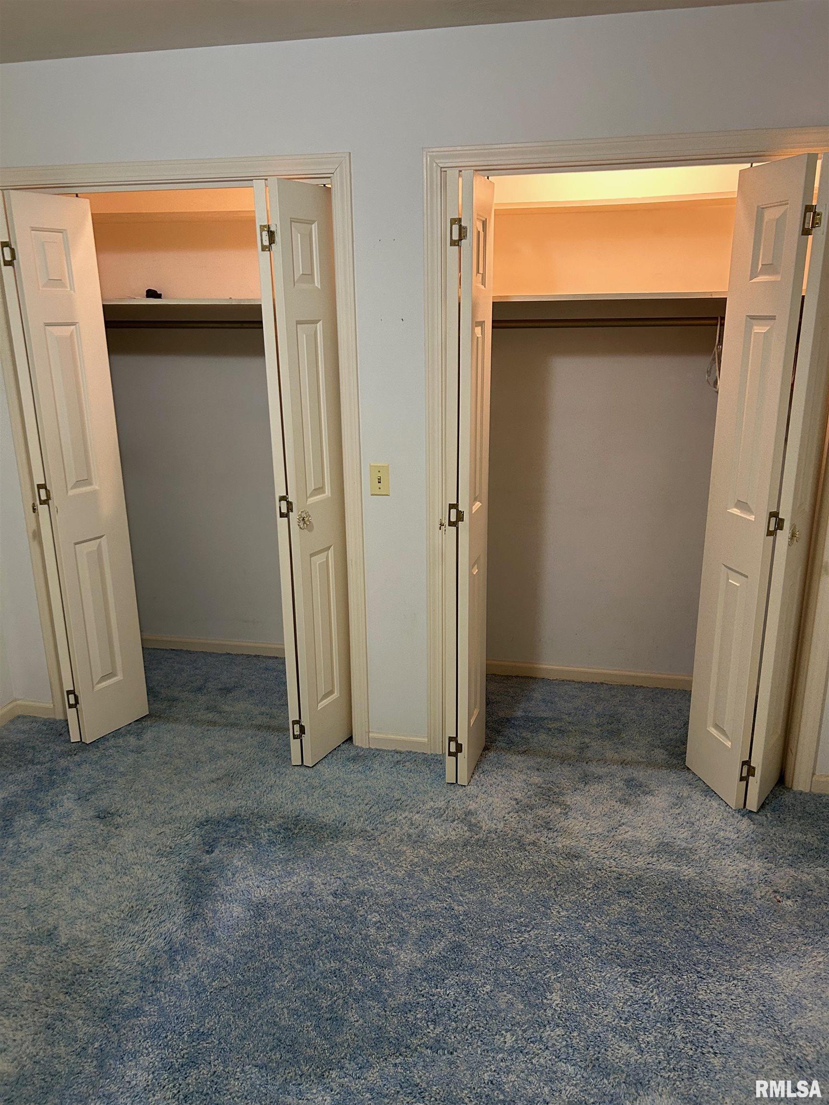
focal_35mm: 26
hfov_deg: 53.1
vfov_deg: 67.3
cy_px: 552
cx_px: 414
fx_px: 830
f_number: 1.5
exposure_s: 1/60
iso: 250
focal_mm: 5.7
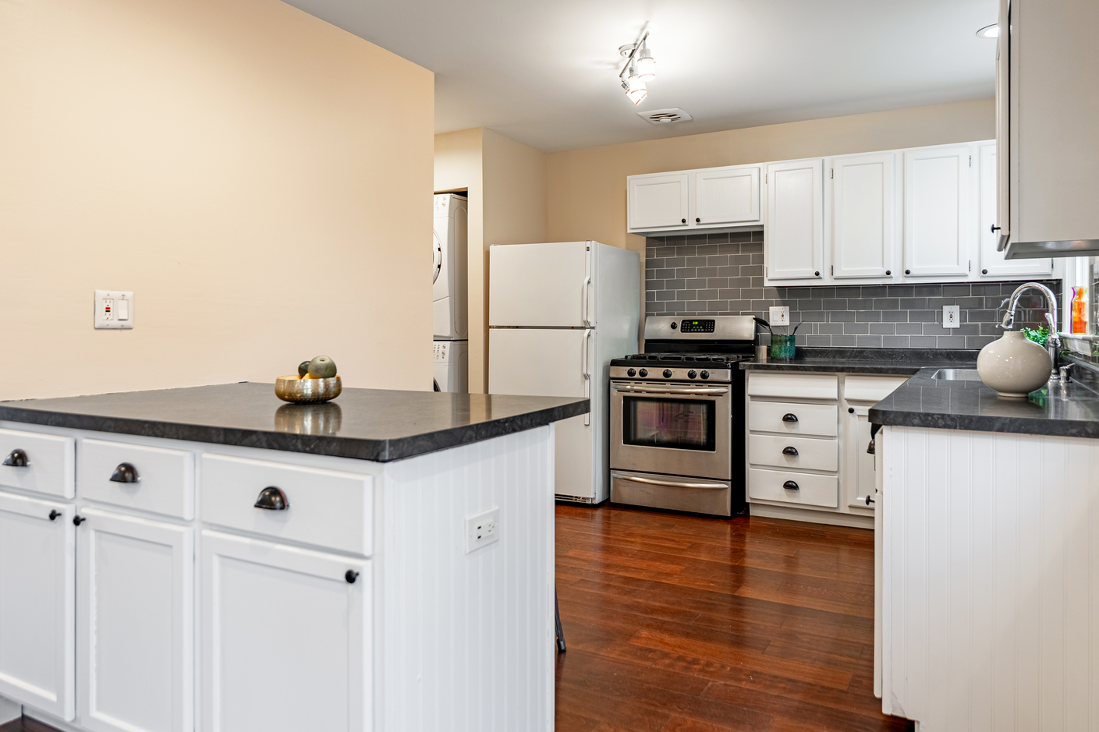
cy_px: 320
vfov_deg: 53.8
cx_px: 600
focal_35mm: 24
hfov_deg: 74.6
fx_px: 720
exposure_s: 1/125
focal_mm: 20.5
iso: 100
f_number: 5.6
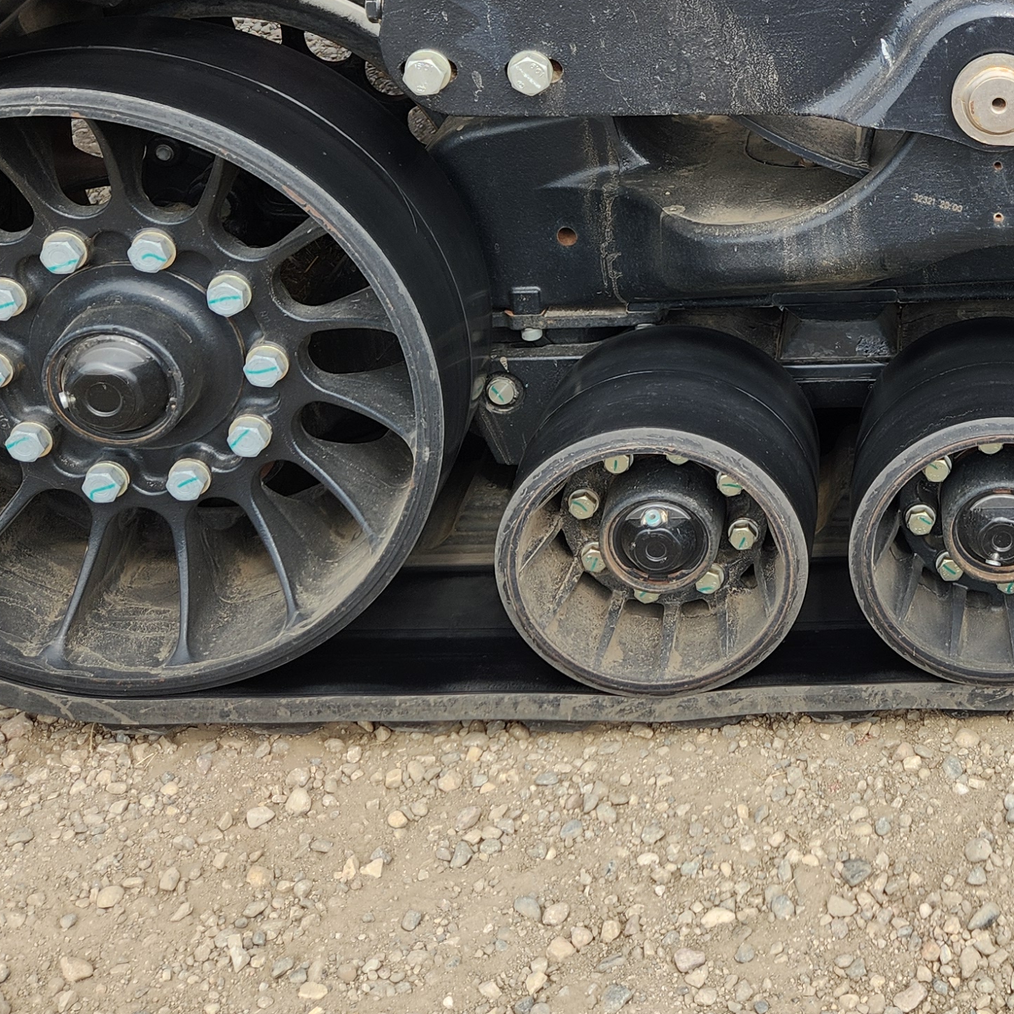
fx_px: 1856
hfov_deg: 29.1
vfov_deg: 29.3
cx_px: 940
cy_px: 101
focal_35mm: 56
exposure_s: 1/432
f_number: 1.8
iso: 20
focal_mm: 5.4
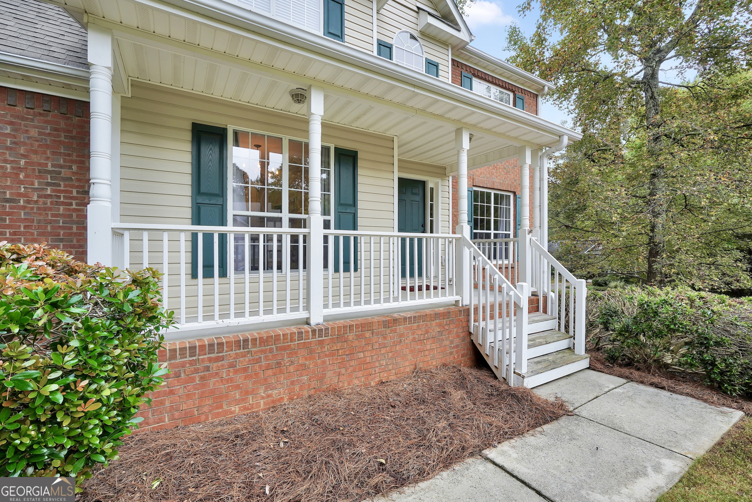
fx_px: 313
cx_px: 376
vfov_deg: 77.3
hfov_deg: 100.4
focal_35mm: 15
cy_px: 251
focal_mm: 10
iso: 125
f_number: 4
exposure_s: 1/160
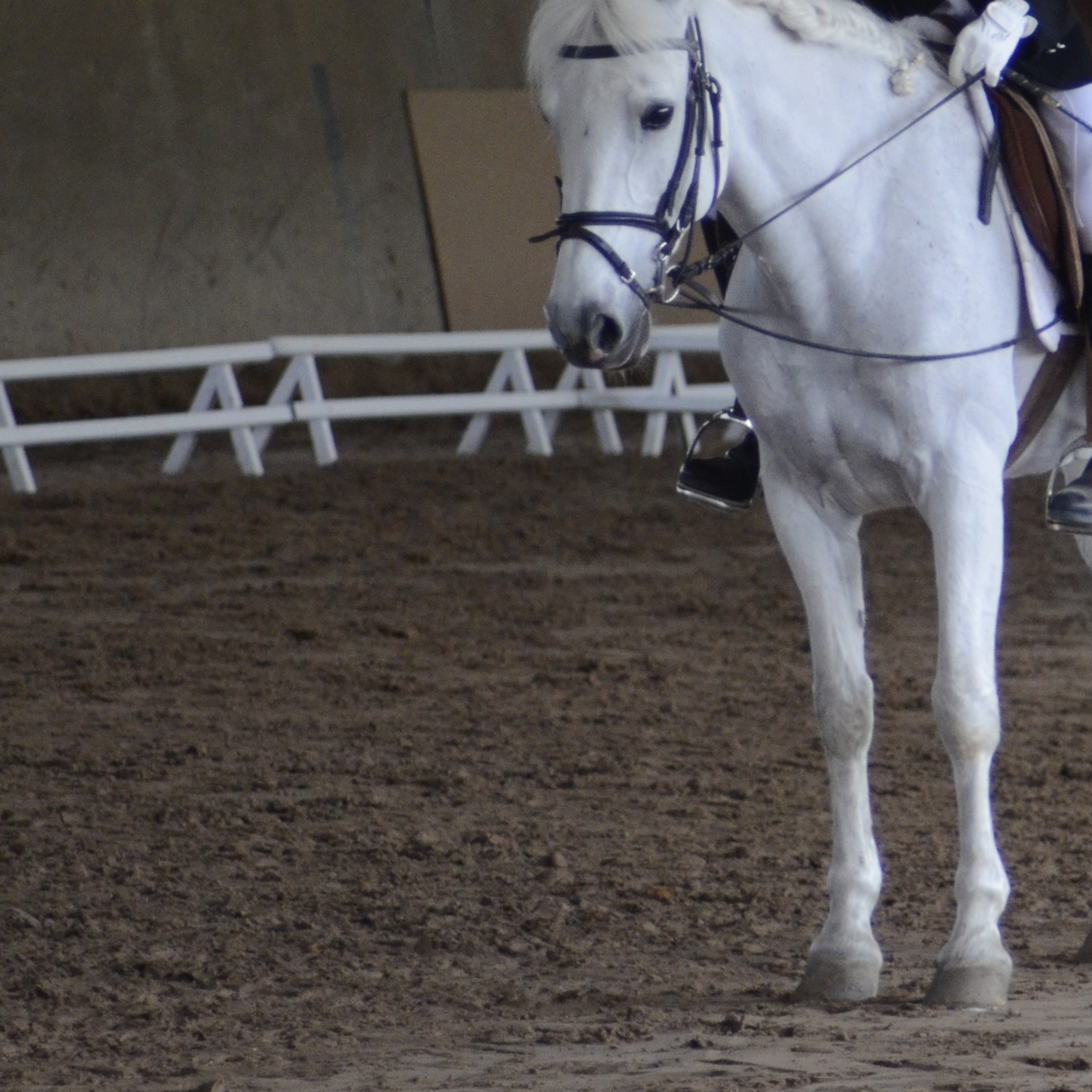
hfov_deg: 4.5
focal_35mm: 390
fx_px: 13919
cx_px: 1249
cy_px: 107
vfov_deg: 4.5
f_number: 4.2
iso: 1250
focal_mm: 112
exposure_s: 1/250
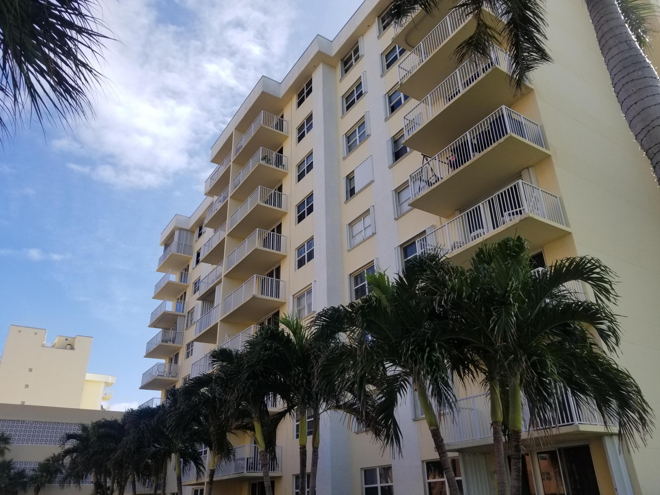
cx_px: 330
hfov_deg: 67.3
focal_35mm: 26
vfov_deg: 53.1
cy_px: 248
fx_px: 496
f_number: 1.7
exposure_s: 1/1968
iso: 50
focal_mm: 4.3
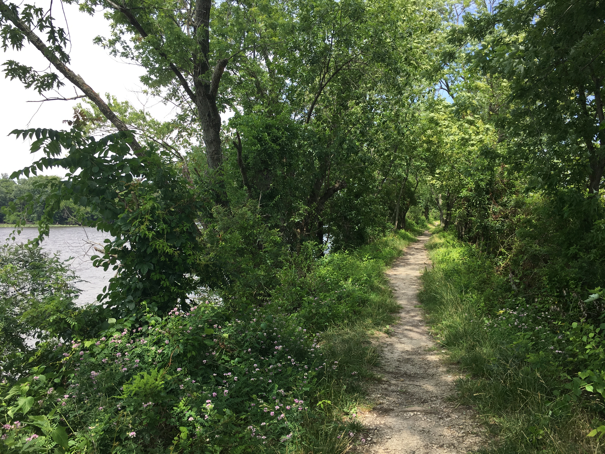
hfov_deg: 61.7
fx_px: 507
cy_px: 227
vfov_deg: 48.2
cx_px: 302
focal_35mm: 29
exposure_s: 1/630
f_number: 2.2
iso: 25
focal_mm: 4.15
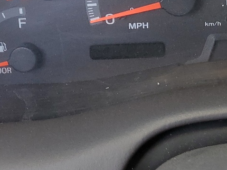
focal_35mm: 87
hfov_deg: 21.0
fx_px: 571
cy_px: -10
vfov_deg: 16.5
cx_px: 268
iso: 50
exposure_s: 1/196
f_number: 1.5
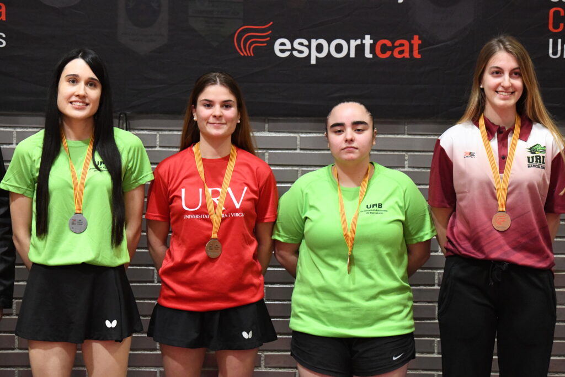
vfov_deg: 12.5
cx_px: 282
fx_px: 1727
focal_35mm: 110
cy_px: 188
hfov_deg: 18.6
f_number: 5
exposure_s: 1/500
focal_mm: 110
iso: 12800
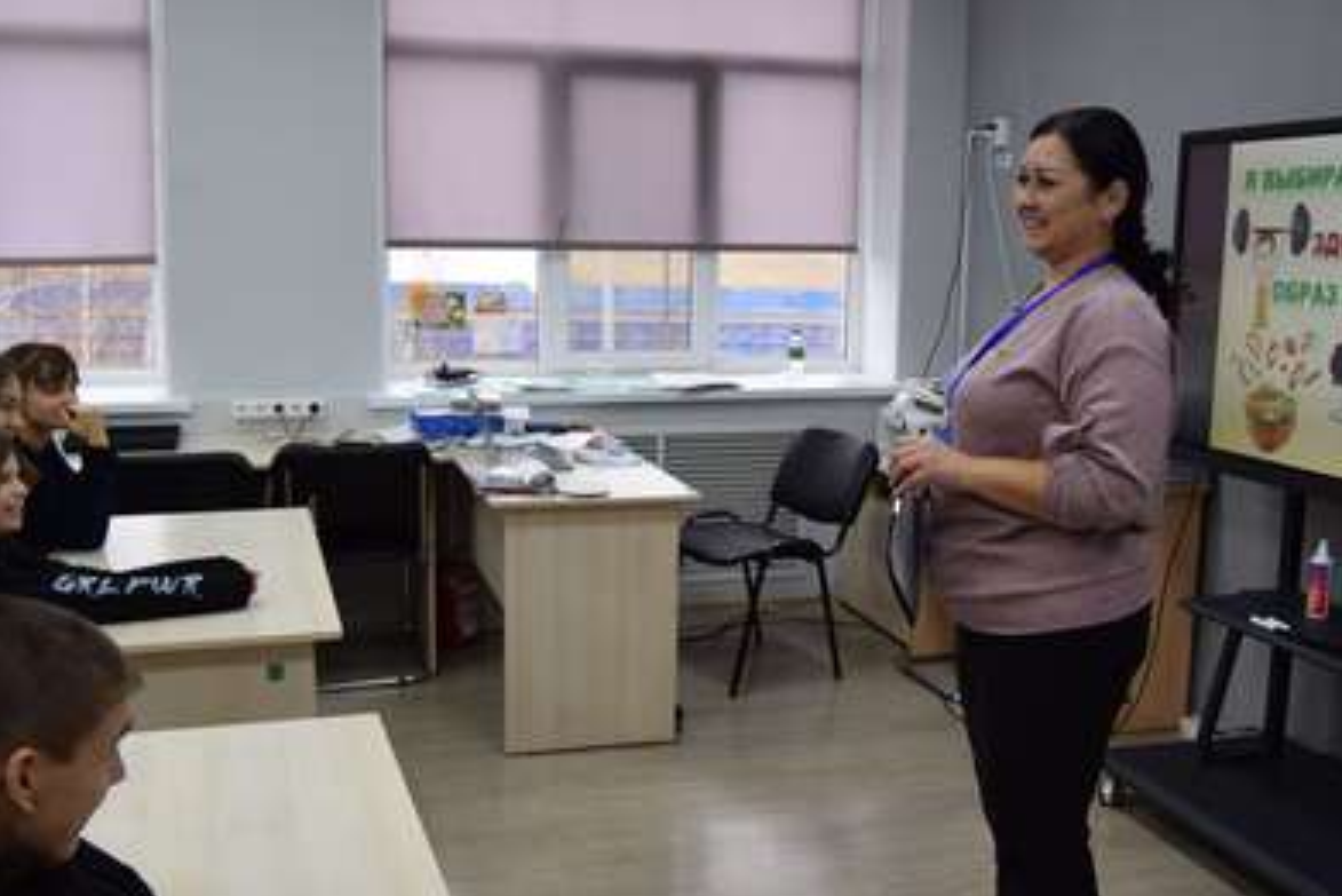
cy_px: 455
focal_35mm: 38
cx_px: 707
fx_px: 1417
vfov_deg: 35.1
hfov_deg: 50.7
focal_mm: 18
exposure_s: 1/60
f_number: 4
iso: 400
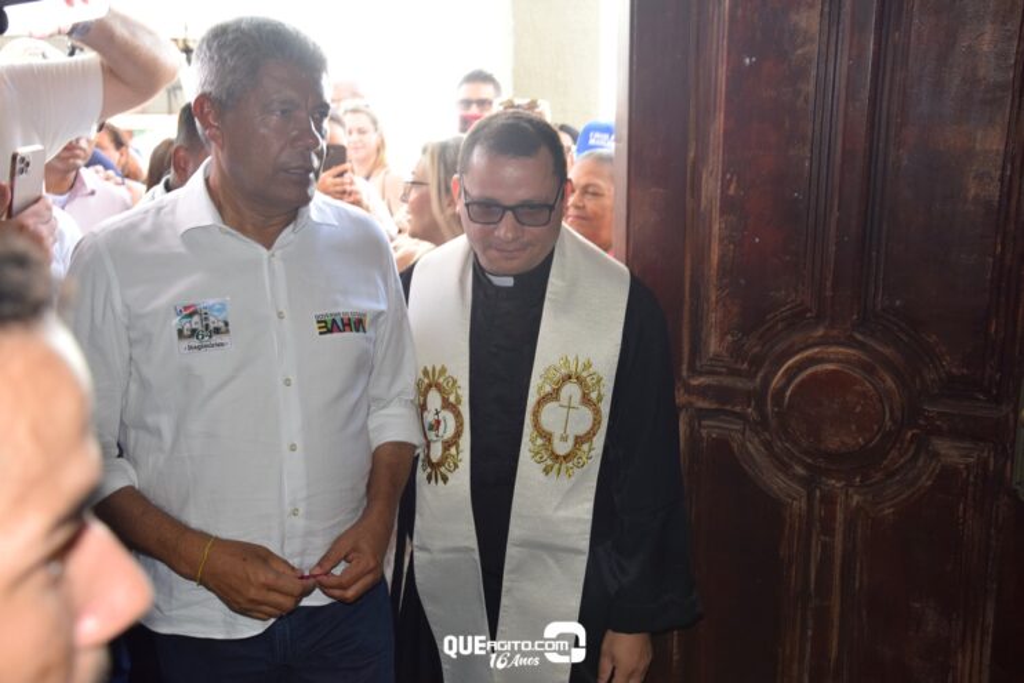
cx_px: 512
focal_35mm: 42
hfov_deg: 46.4
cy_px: 342
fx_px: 1195
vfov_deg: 31.9
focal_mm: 28
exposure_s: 1/125
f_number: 5.6
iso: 640
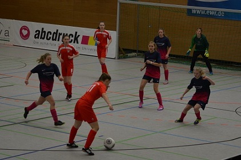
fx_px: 683
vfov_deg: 13.4
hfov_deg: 20.0
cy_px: 80
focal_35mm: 102
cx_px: 120
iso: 800
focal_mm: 68
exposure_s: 1/500
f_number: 4.5
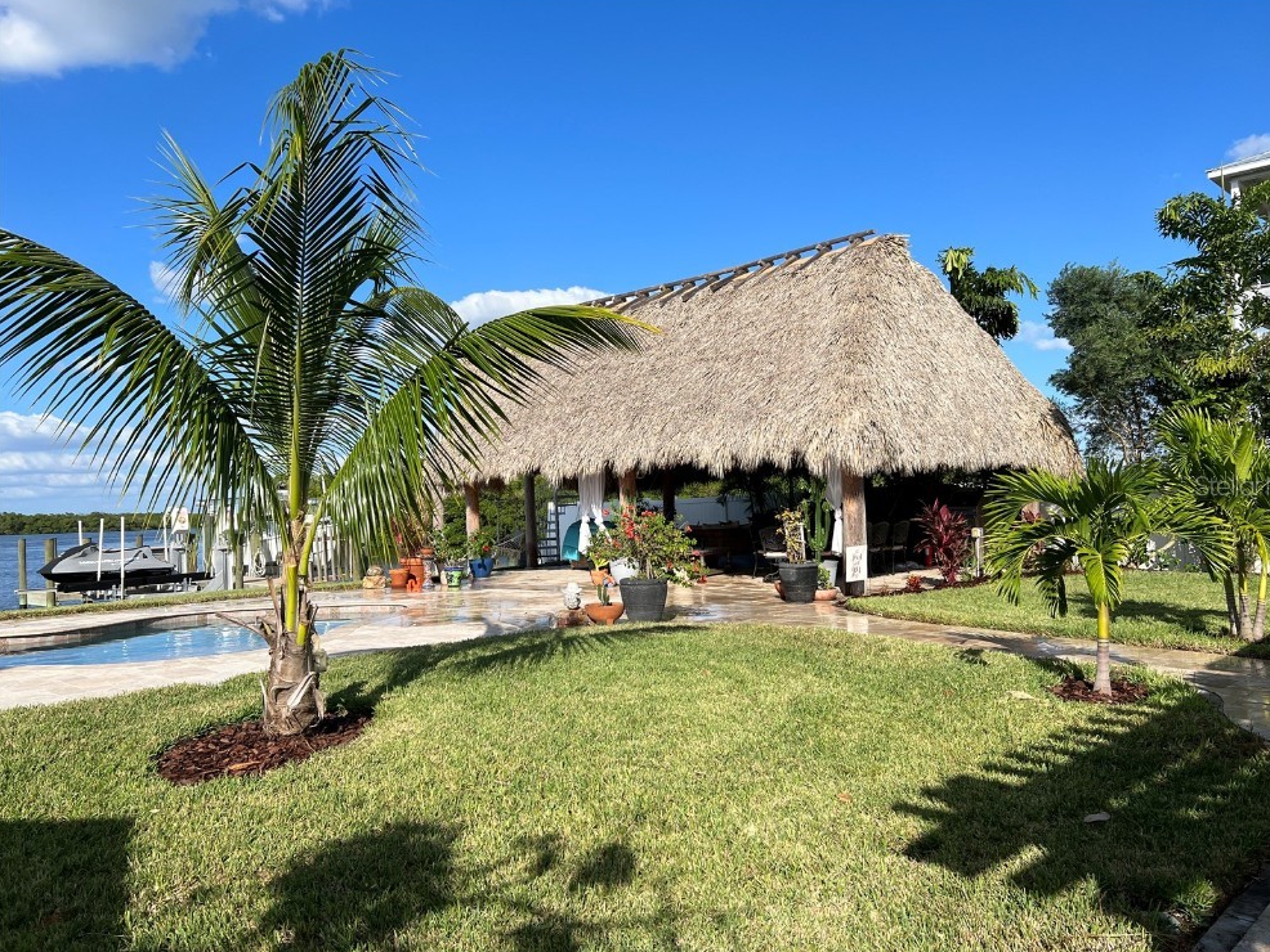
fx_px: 991
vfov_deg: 51.4
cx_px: 657
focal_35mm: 27
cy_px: 485
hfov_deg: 65.3
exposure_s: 1/4630
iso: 50
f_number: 1.5
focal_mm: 5.7
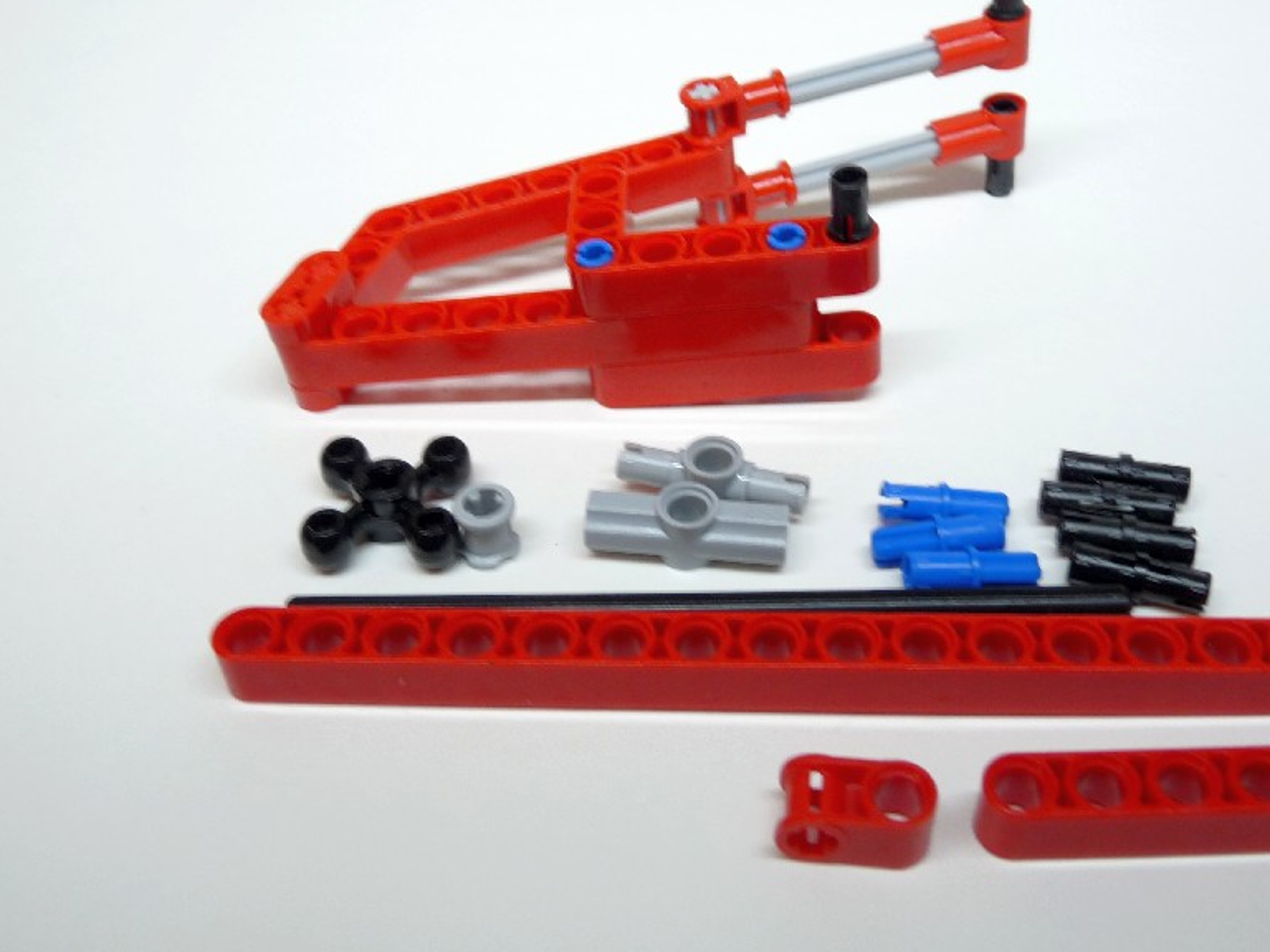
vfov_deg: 39.6
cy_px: 408
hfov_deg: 51.2
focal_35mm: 36
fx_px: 1321
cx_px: 719
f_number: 2.8
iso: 100
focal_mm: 4.8
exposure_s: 1/10
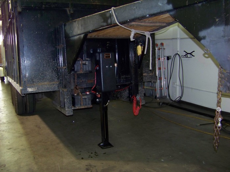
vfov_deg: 39.7
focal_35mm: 36
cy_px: 86
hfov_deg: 51.4
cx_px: 115
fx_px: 239
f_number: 2.8
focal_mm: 5.85
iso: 200
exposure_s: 1/30
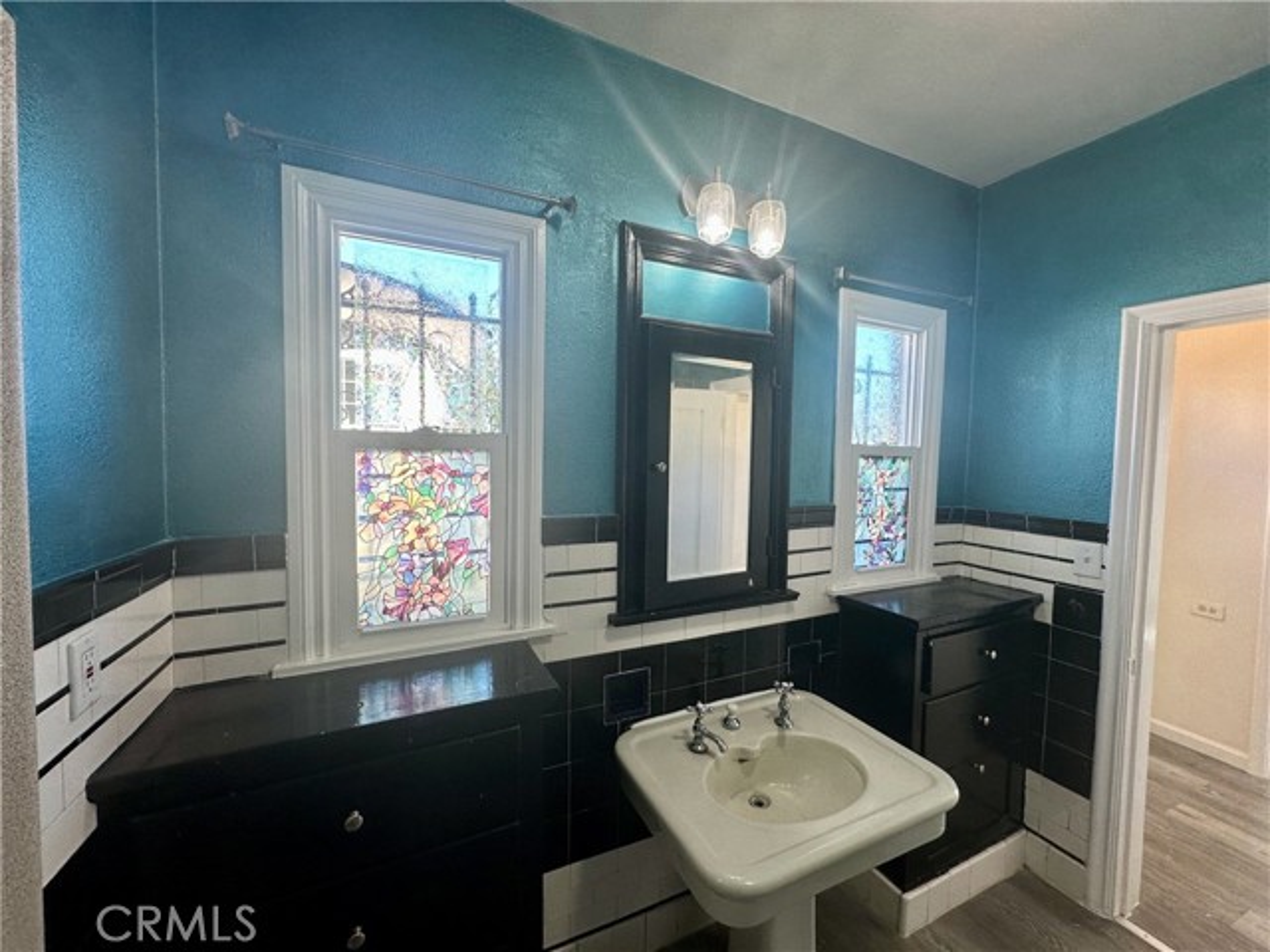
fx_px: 514
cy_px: 476
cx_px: 635
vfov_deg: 85.7
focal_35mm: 14
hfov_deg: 102.1
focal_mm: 2.22
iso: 80
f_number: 2.2
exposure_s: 1/120
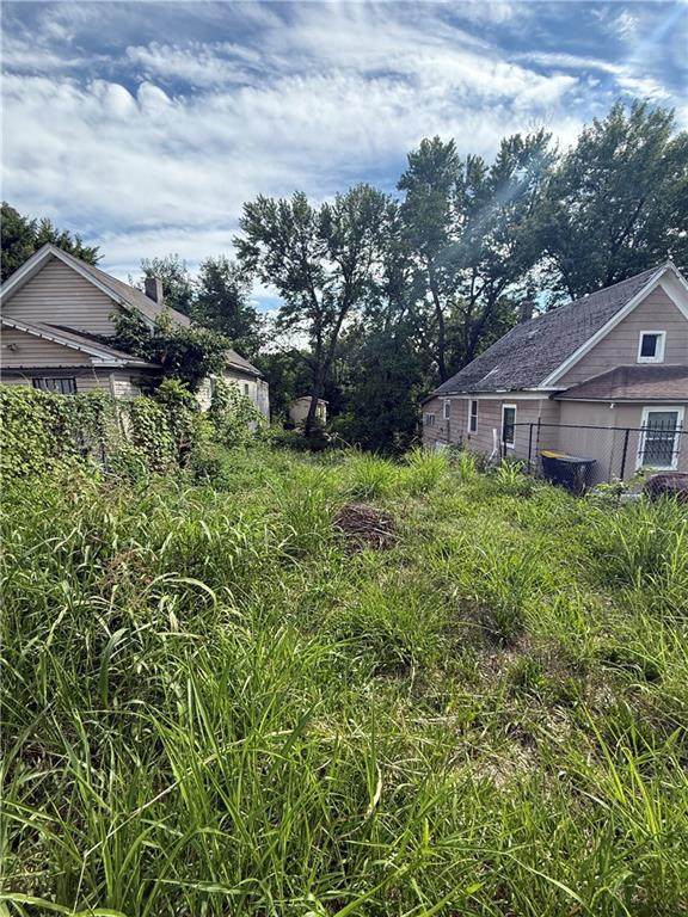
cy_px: 458
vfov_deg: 102.1
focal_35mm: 14
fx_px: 371
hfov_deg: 85.7
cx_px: 344
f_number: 2.2
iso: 64
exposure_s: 1/664
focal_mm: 2.22
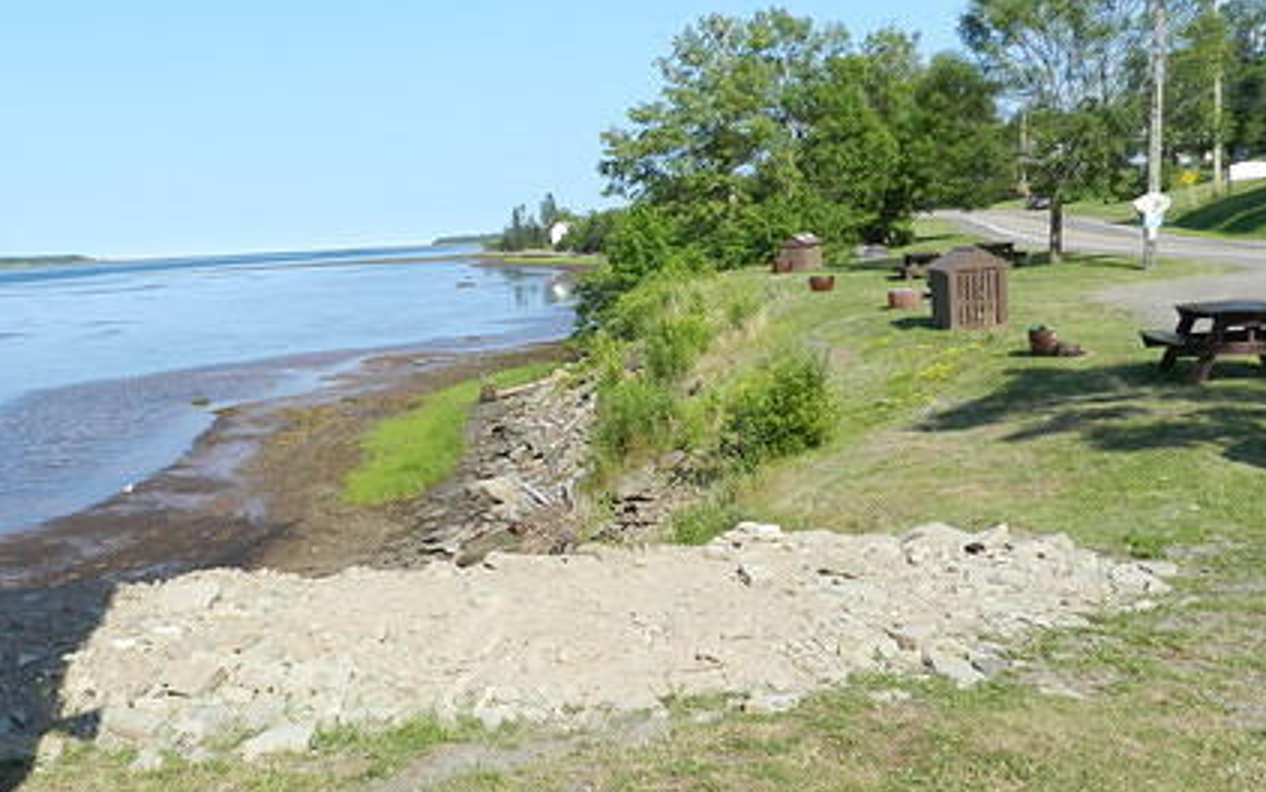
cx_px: 360
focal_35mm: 37
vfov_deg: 34.5
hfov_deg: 51.1
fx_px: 1277
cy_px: 396
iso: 160
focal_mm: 4
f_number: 4
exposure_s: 1/800
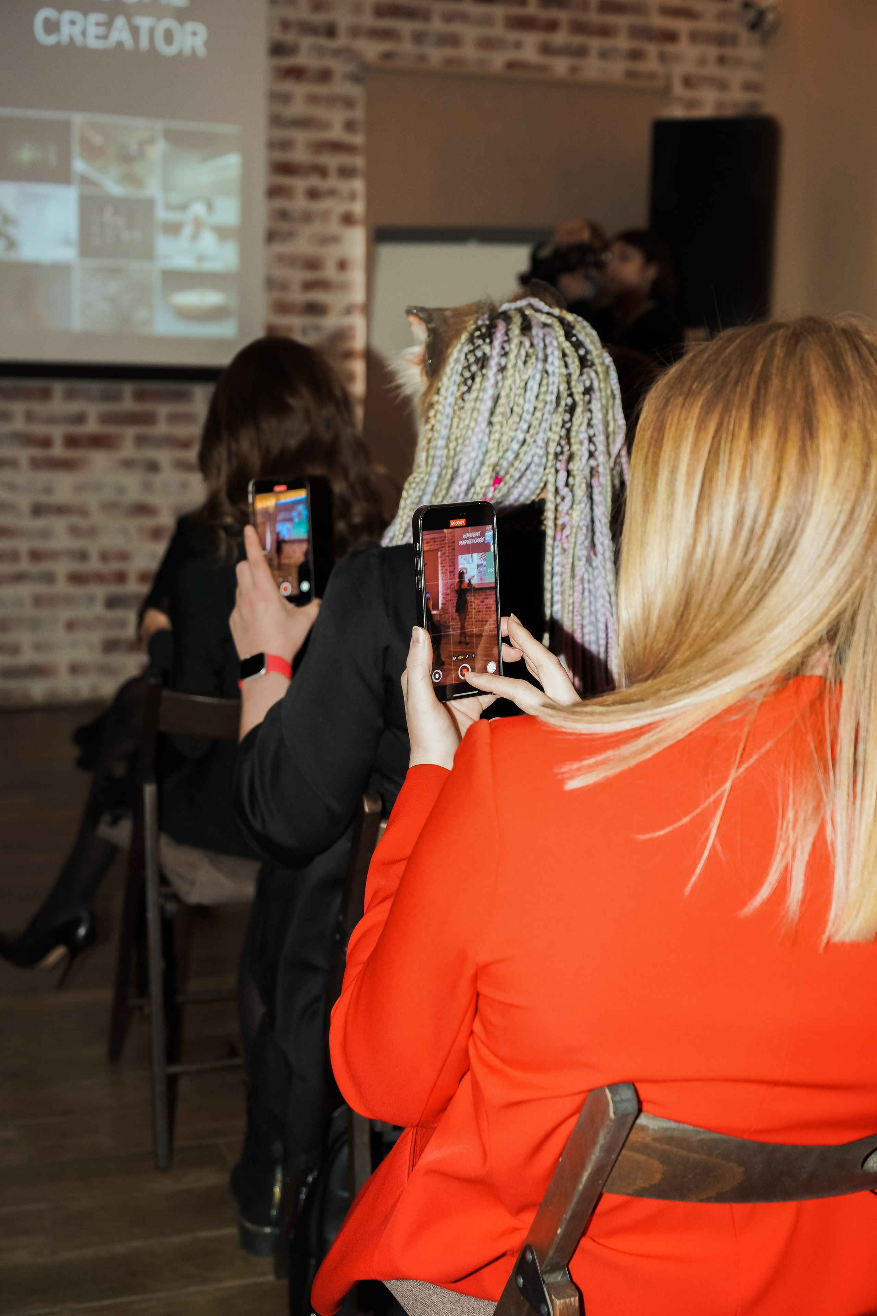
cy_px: 658
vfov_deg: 42.7
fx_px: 1681
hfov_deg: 29.2
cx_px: 438
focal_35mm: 46
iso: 1000
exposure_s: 1/60
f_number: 4
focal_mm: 46
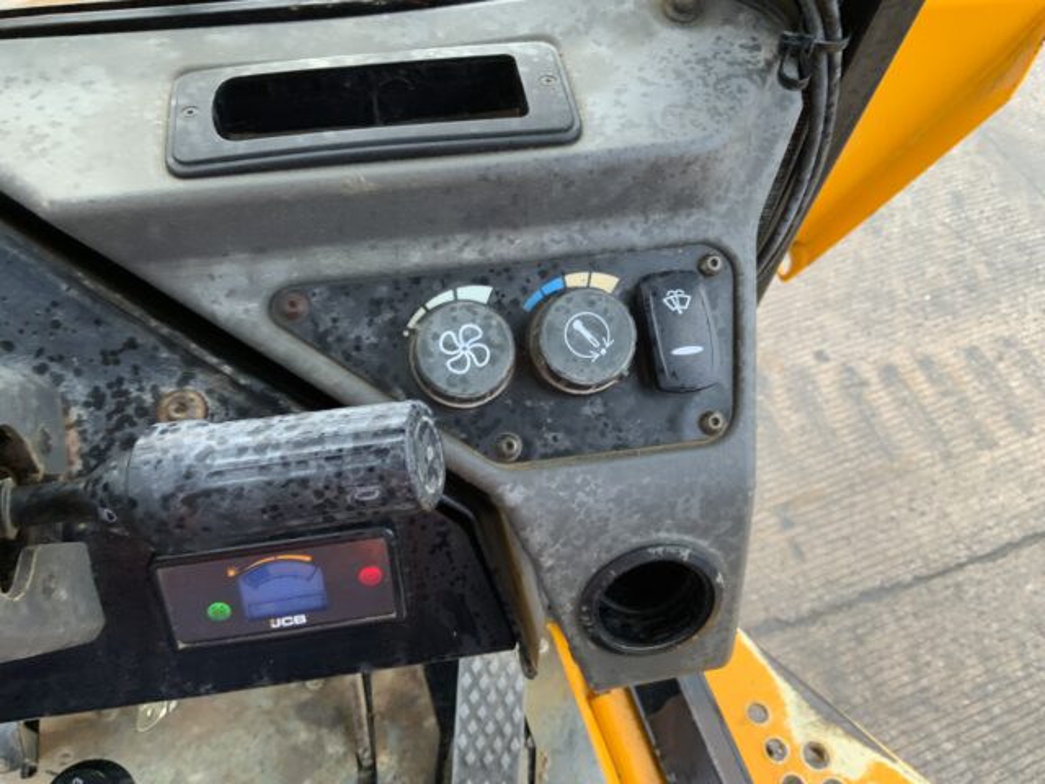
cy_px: 392
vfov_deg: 48.2
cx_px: 522
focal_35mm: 29
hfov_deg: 61.7
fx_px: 875
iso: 80
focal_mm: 3
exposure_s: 1/60
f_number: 1.8
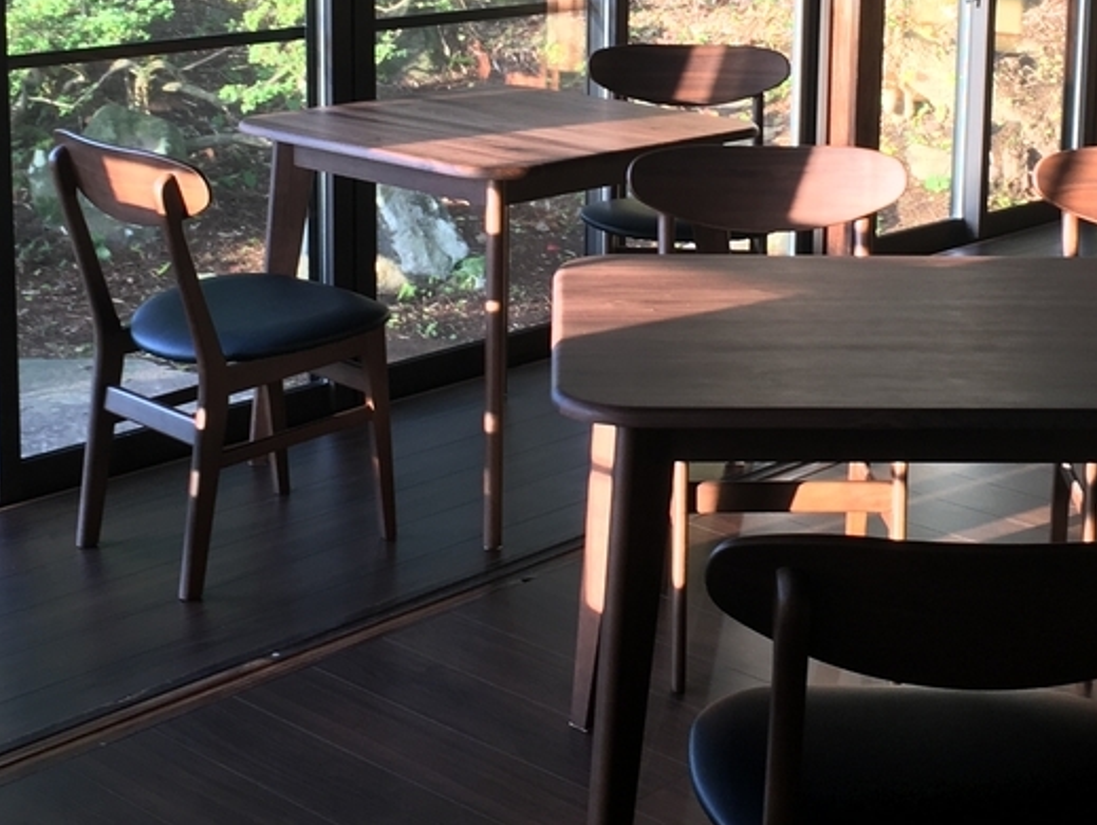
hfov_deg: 28.9
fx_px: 2125
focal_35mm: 67
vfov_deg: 21.6
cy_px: 123
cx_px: 643
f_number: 2.2
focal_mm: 4.15
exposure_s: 1/40
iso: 25
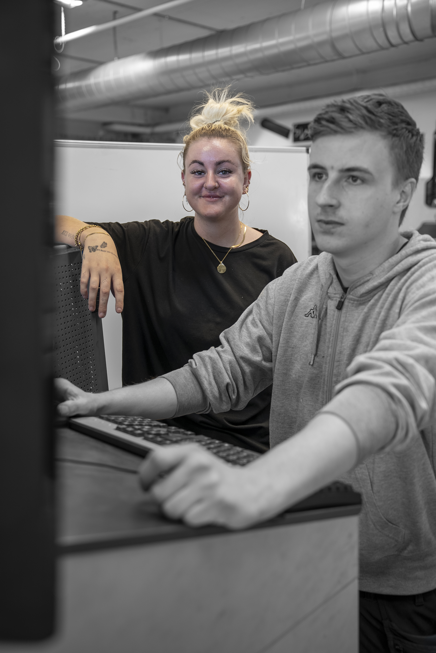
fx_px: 617
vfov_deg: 55.8
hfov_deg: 38.9
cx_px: 218
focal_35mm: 34
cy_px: 326
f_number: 2.8
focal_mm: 34
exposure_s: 1/40
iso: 200
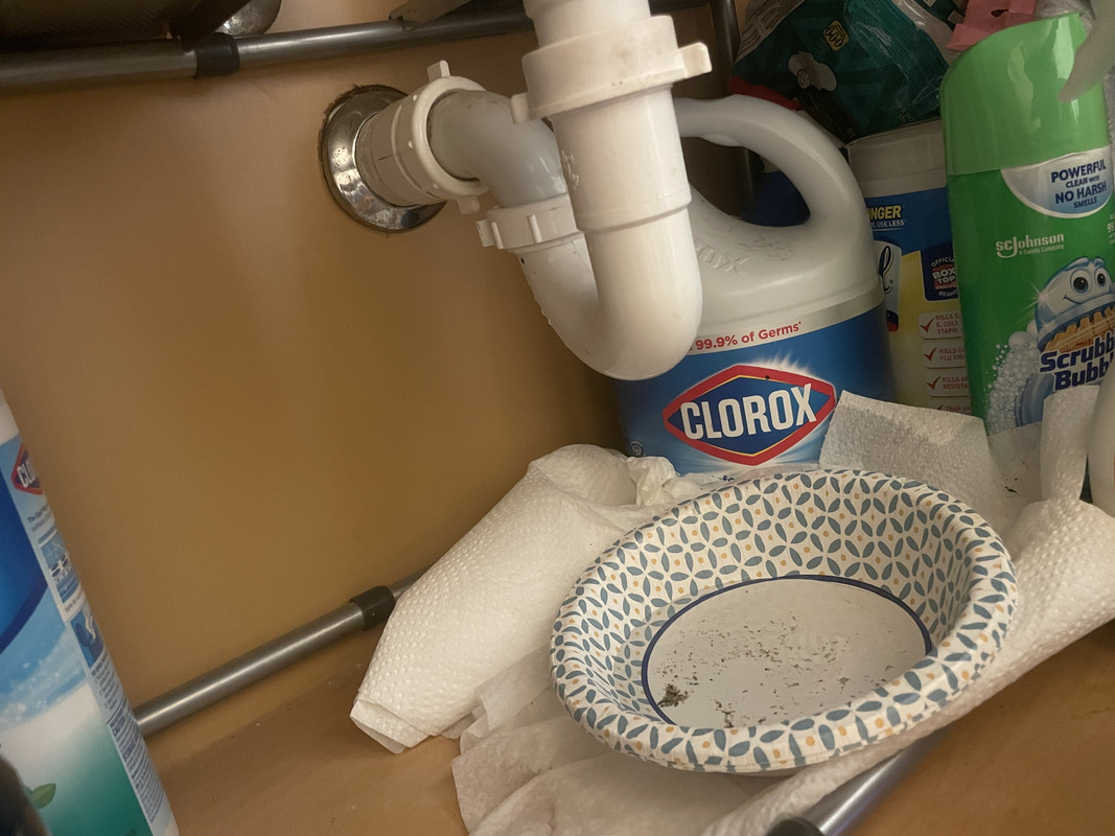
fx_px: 837
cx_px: 558
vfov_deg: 53.1
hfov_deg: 67.3
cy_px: 418
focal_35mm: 26
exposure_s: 1/30
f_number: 1.6
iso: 640
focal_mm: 4.2
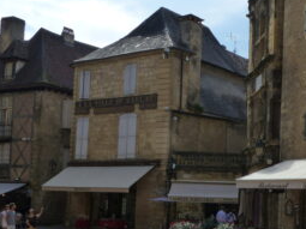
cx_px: 194
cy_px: 133
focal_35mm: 69
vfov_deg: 21.3
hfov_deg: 28.1
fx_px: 610
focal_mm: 7.8
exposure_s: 1/800
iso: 200
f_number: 5.6
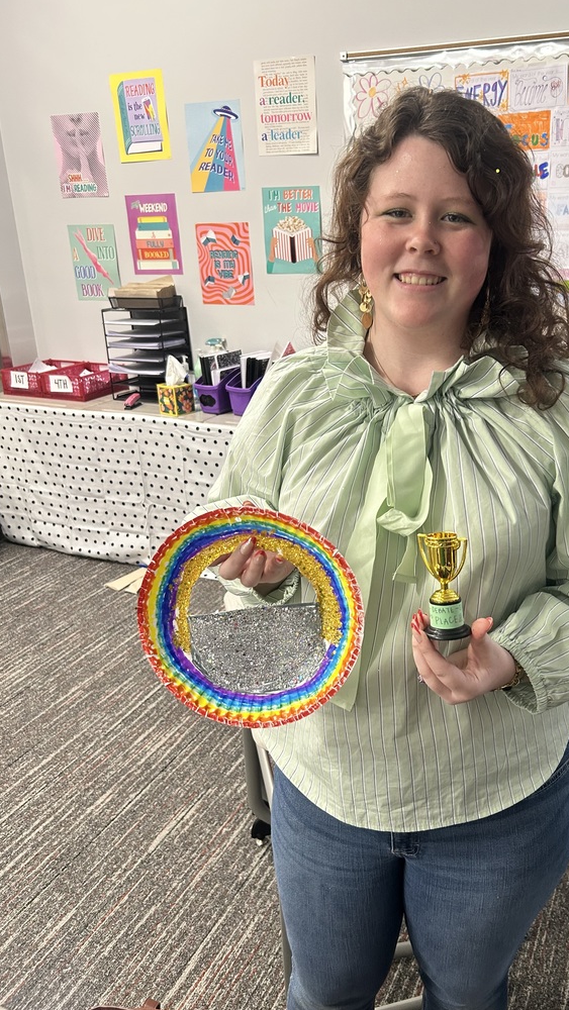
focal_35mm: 29
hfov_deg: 39.7
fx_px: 777
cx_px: 380
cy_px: 513
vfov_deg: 66.1
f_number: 1.5
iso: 200
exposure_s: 1/60
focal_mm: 5.7
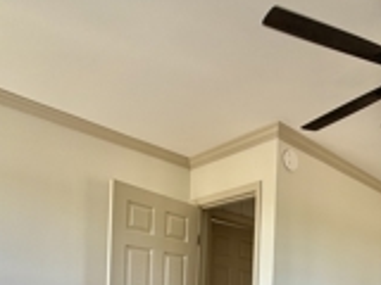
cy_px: 321
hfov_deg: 49.9
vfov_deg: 34.5
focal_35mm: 35
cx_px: 298
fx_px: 385
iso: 50
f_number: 2.2
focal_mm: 2.22
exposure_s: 1/99
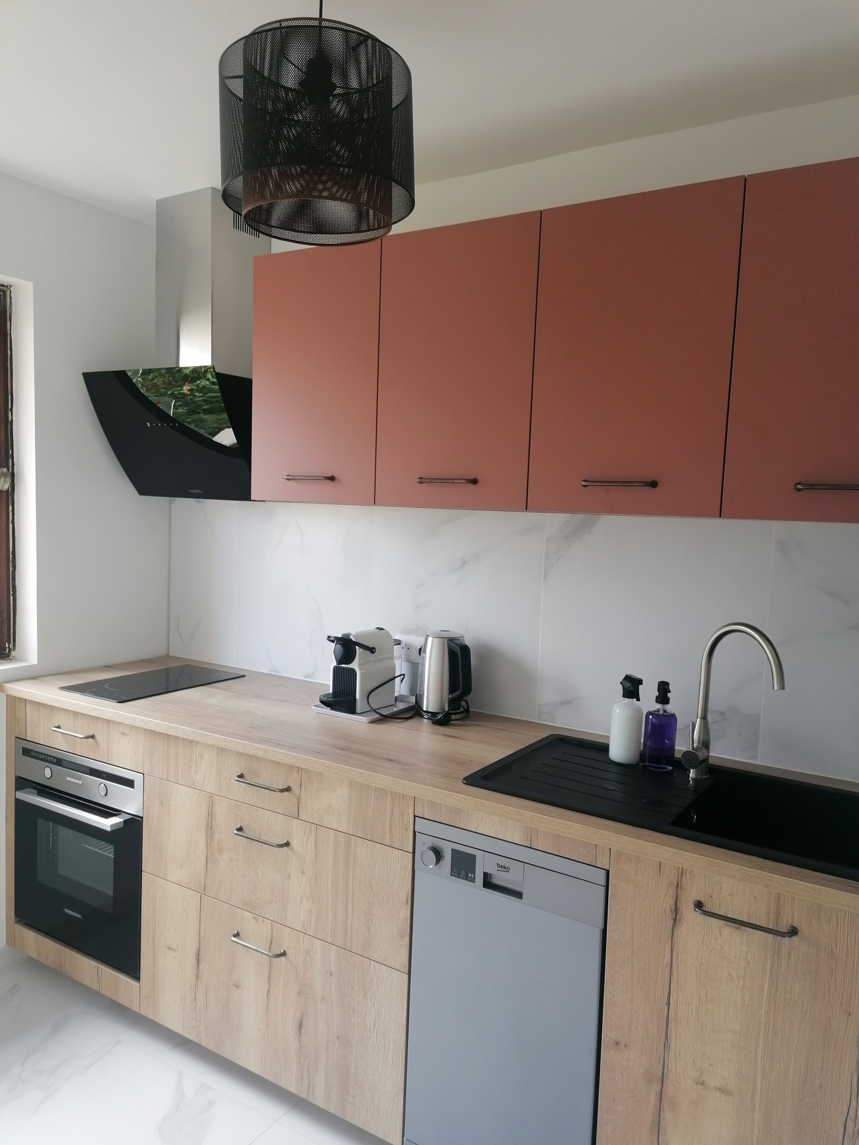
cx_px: 430
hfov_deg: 51.4
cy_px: 572
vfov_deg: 65.3
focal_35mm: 27
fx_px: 893
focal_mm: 4.75
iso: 50
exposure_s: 1/50
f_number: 1.8
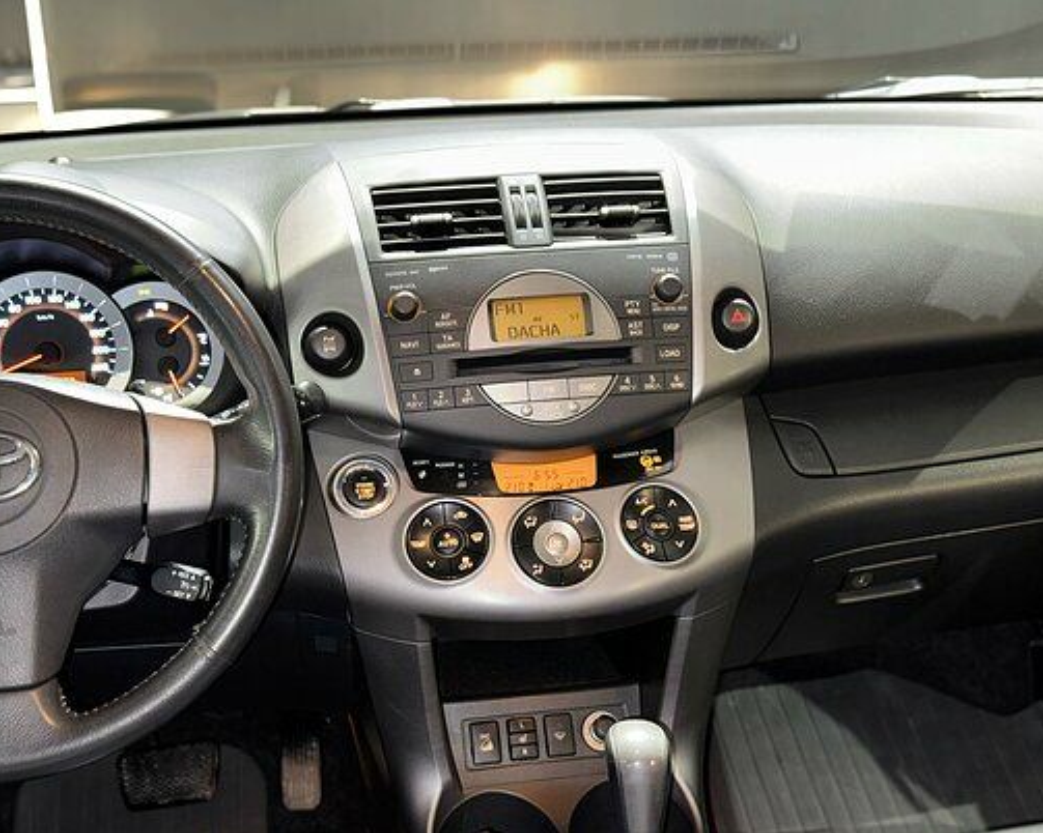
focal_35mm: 51
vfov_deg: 29.7
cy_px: 419
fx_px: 1574
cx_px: 529
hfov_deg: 36.7
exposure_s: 1/4
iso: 100
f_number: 1.78
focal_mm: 6.76
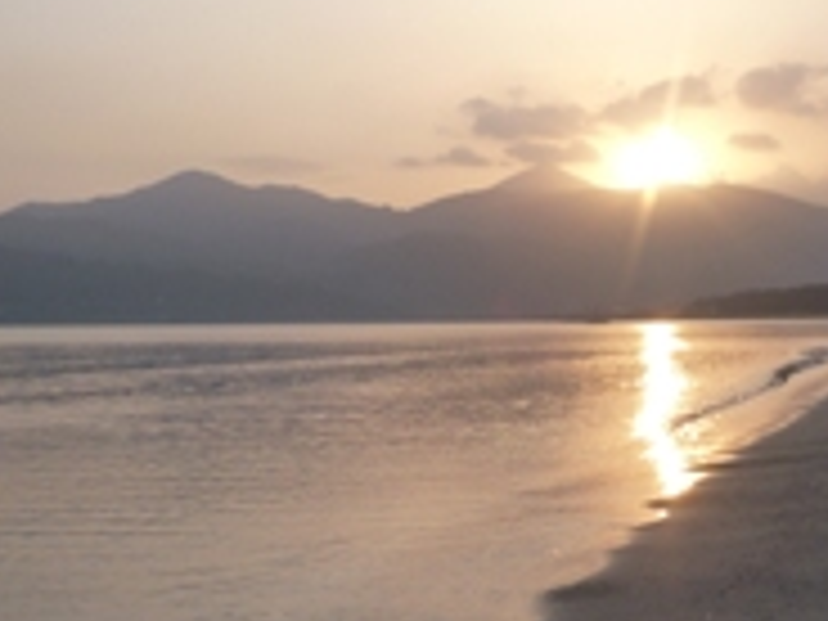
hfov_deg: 30.3
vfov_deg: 23.3
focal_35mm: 63
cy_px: 324
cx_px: 598
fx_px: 1507
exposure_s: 1/500
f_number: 3.5
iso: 125
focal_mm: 5.2
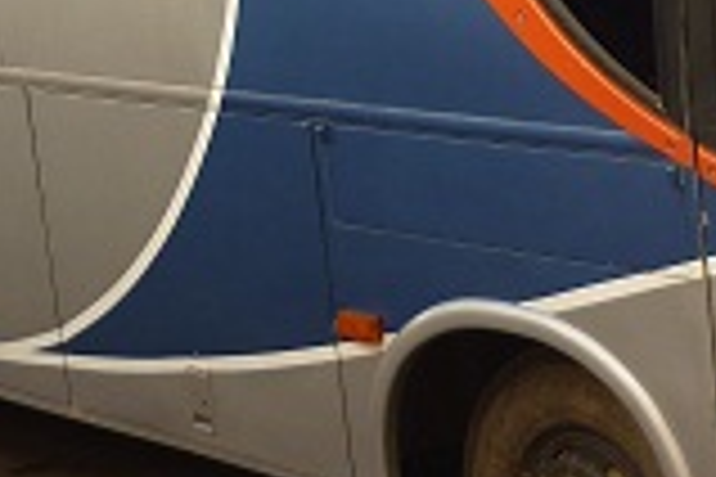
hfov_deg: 17.3
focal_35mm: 118
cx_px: 365
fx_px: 2347
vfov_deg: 11.3
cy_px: -164
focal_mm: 5.5
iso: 80
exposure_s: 1/320
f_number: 2.8
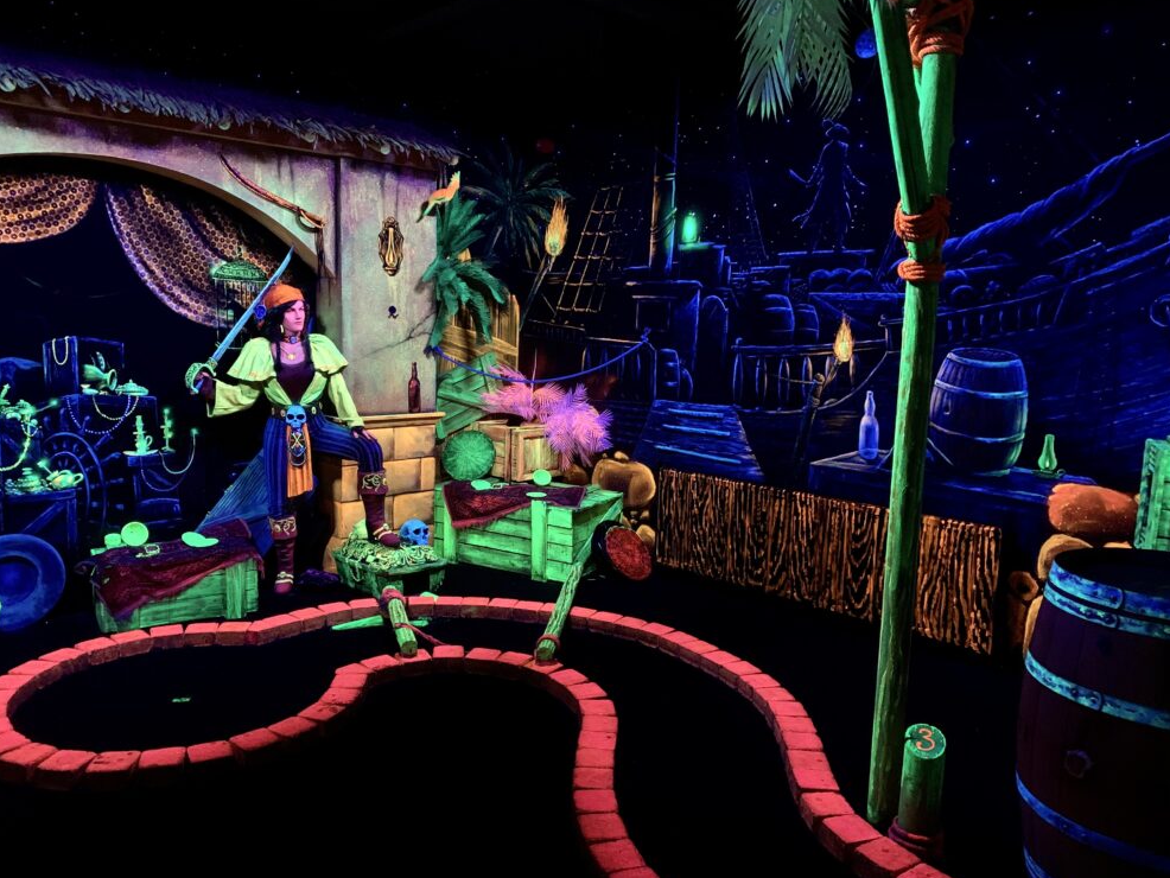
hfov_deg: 65.3
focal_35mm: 27
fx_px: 913
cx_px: 566
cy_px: 438
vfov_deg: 51.4
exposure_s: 1/24
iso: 640
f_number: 1.8
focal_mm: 4.25
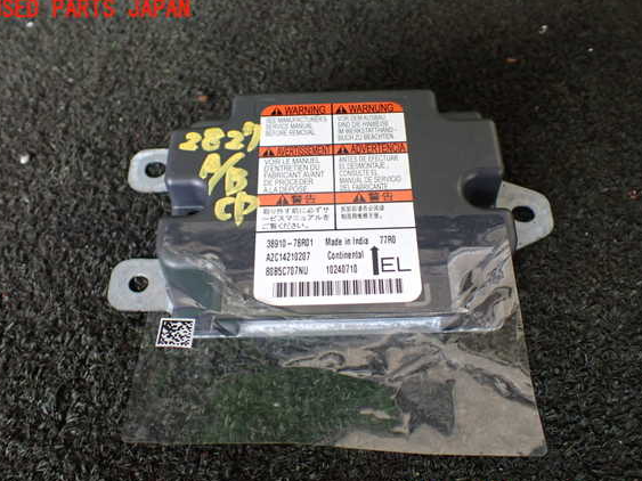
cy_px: 252
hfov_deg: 56.8
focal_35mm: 32
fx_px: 593
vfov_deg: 44.1
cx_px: 325
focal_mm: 5.4
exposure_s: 1/125
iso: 320
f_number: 2.3
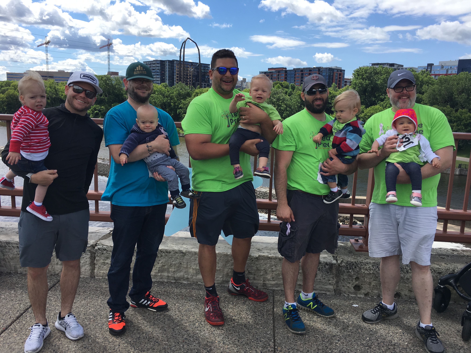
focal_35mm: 29
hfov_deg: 61.7
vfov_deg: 48.2
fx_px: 395
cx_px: 236
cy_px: 176
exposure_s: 1/1241
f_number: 2.2
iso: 25
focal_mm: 4.15
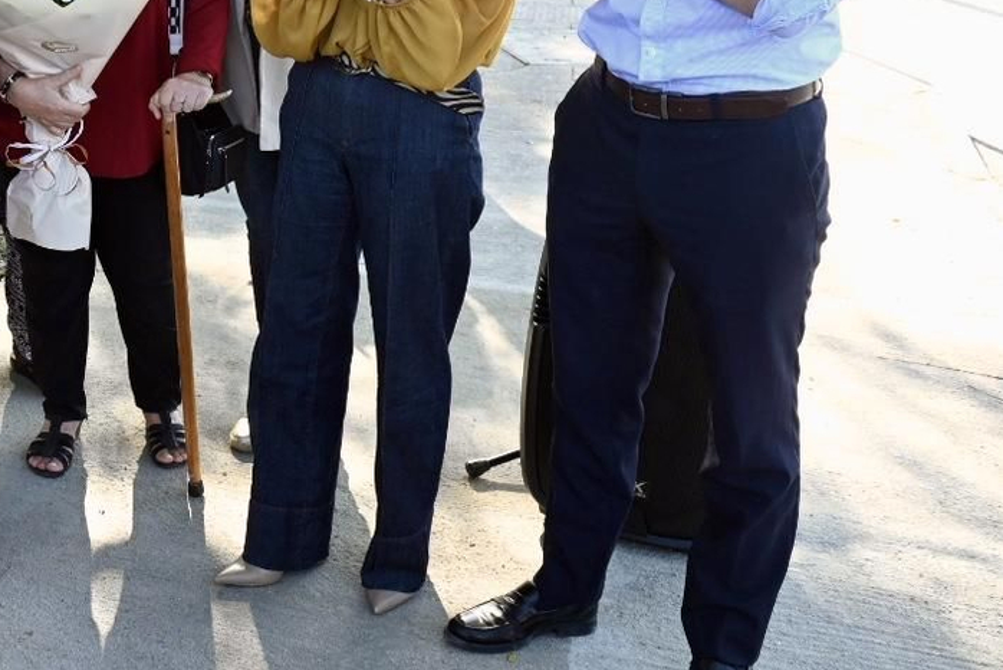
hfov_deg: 31.4
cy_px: 75
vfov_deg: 24.0
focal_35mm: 55
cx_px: -145
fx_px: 1533
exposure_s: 1/125
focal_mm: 24
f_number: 6.3
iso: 400
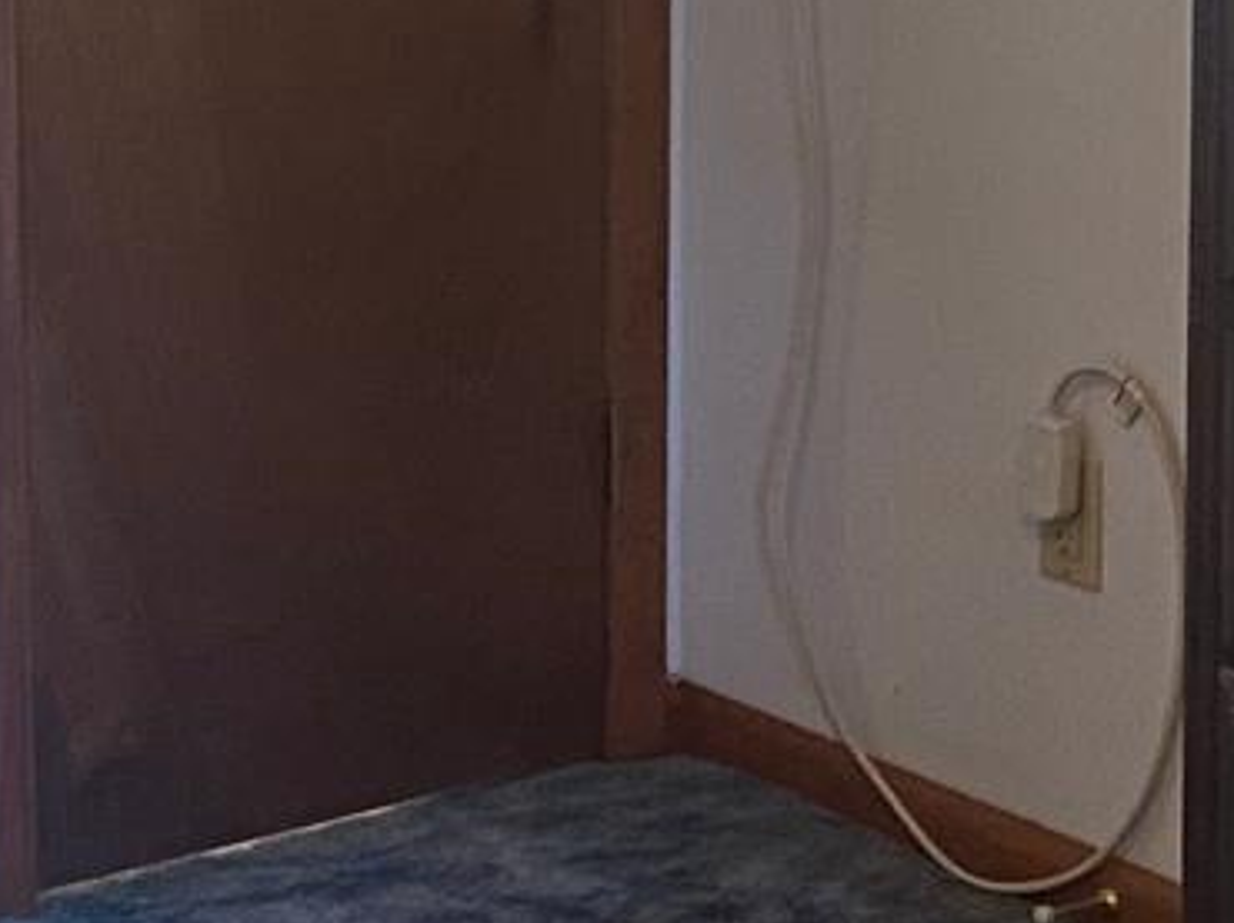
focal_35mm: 144
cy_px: 193
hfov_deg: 13.6
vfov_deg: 10.3
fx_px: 5130
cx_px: 67
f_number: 1.8
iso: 200
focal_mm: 4.25
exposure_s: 1/60
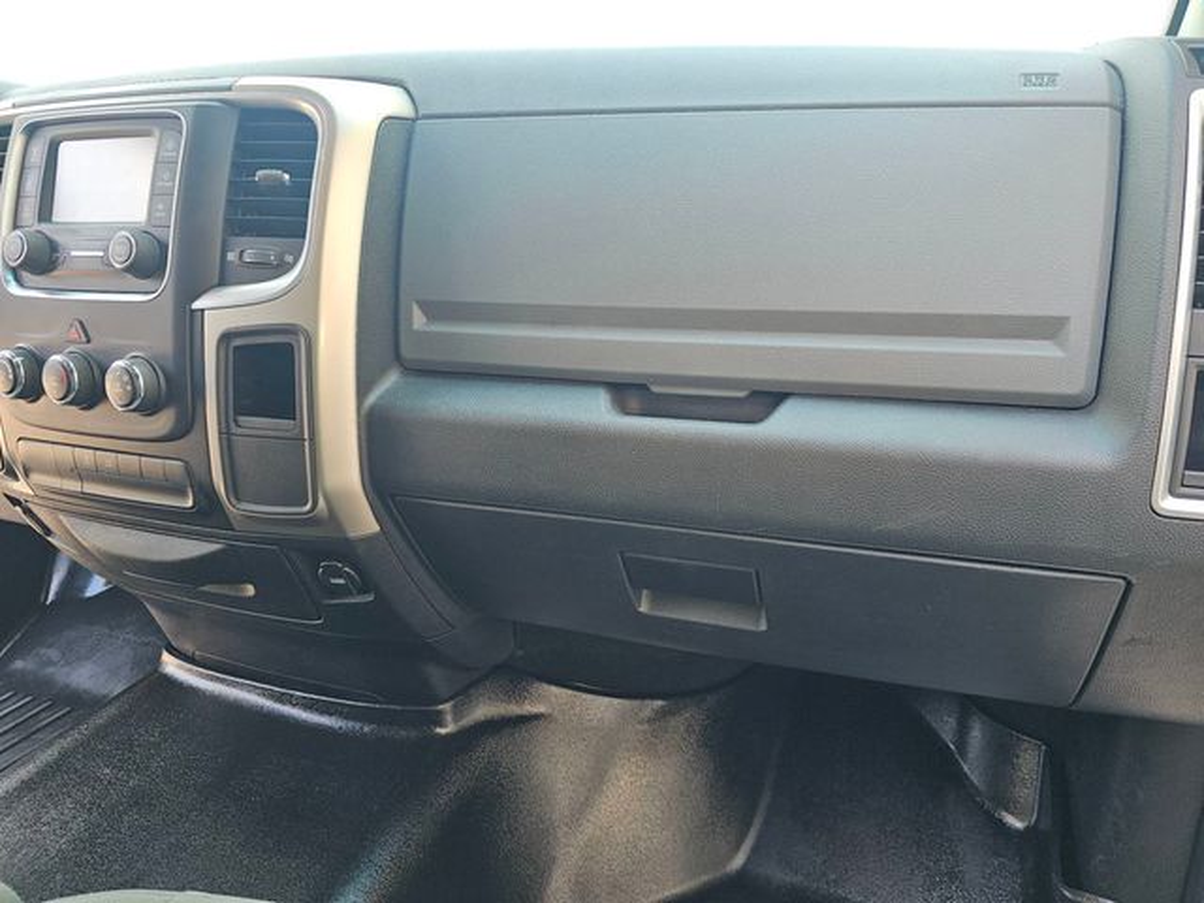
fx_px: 800
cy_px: 452
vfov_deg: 58.9
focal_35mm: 23
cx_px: 602
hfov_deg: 73.9
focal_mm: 6.3
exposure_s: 1/60
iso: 25
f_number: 1.7
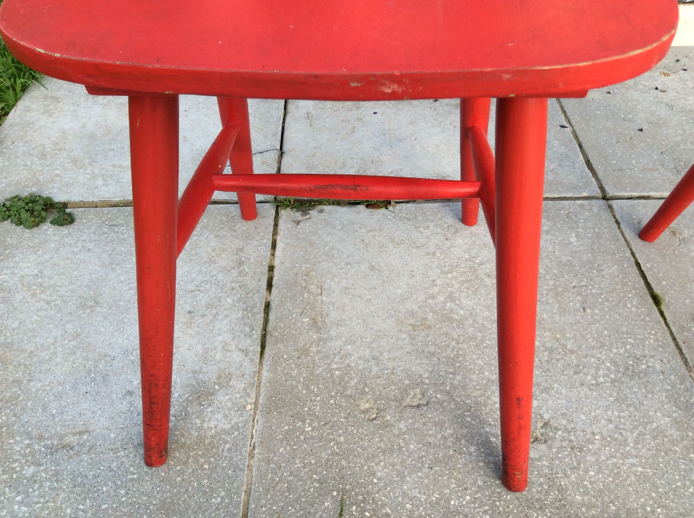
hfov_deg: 56.9
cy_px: 259
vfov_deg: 44.1
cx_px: 347
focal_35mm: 32
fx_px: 641
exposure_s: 1/338
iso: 32
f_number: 2.4
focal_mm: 3.3
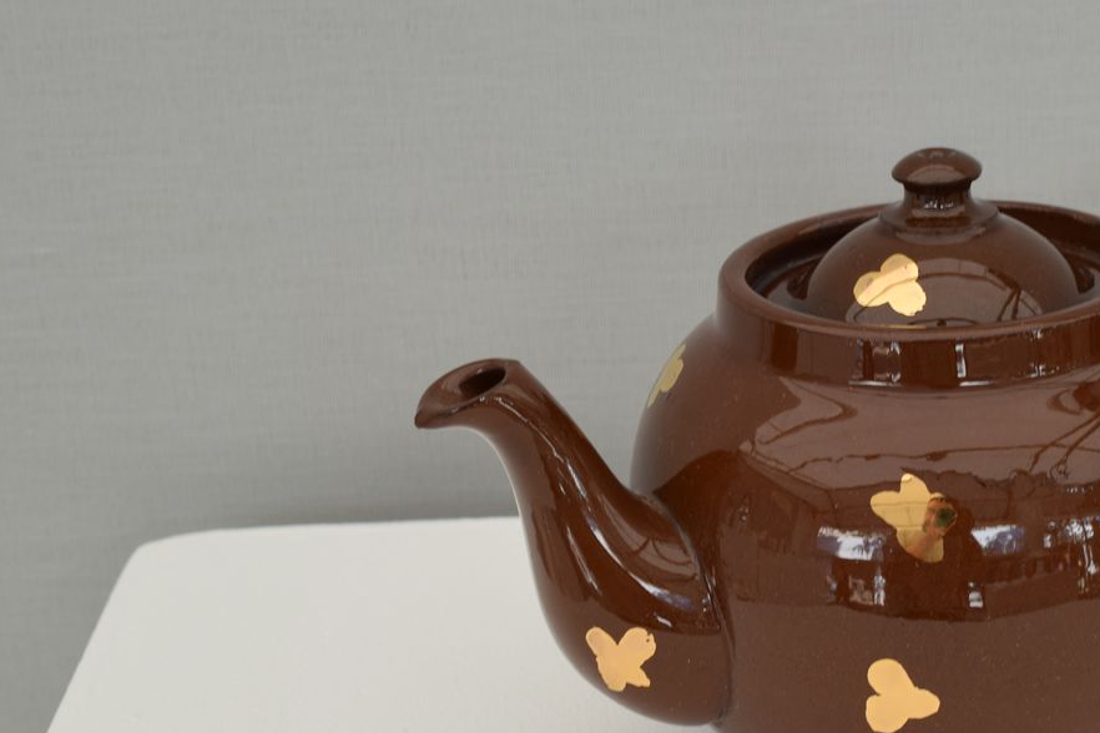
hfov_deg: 19.7
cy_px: 521
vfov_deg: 13.4
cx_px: 924
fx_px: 3116
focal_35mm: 102
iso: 125
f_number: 9
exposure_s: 1/50
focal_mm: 40
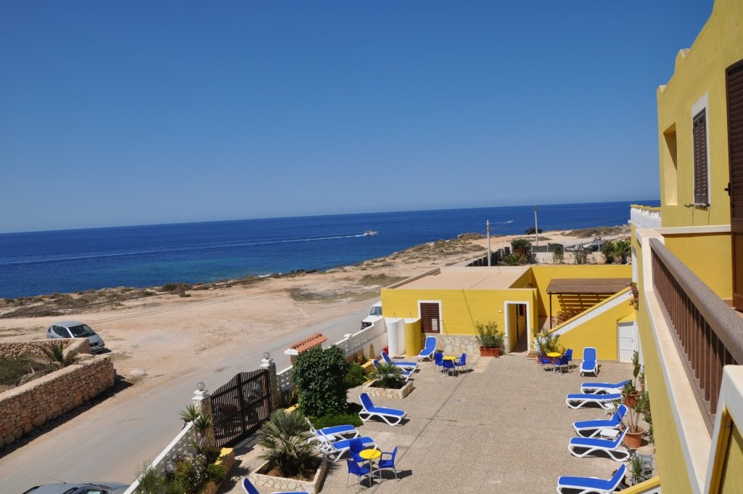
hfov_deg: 67.4
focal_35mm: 27
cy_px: 247
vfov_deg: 47.8
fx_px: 557
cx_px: 372
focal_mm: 18
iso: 200
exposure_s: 1/500
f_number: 11
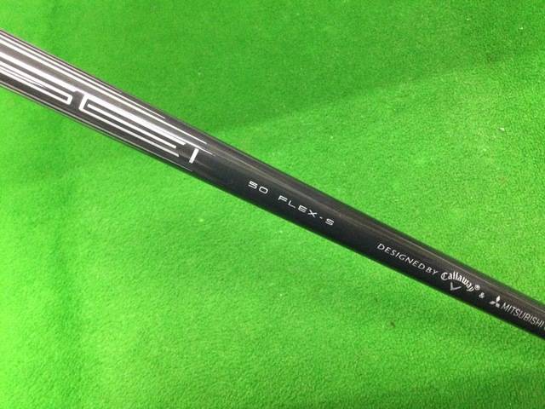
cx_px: 272
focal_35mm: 31
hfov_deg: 58.4
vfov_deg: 45.4
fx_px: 488
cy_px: 204
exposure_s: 1/30
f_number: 2.4
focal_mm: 3.3
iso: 200
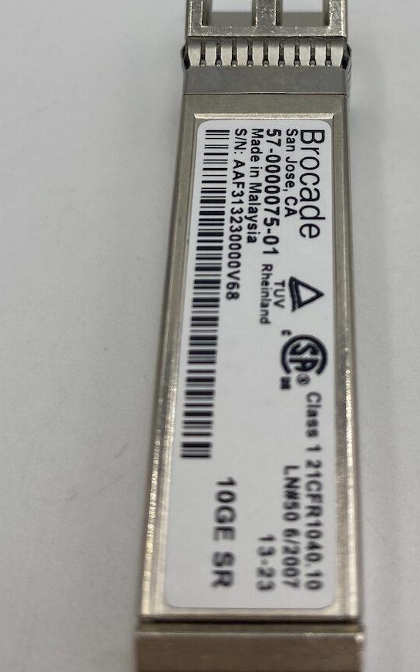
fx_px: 934
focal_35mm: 51
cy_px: 131
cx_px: 309
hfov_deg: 25.1
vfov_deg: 38.1
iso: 32
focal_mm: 4.25
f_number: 1.8
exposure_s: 1/223
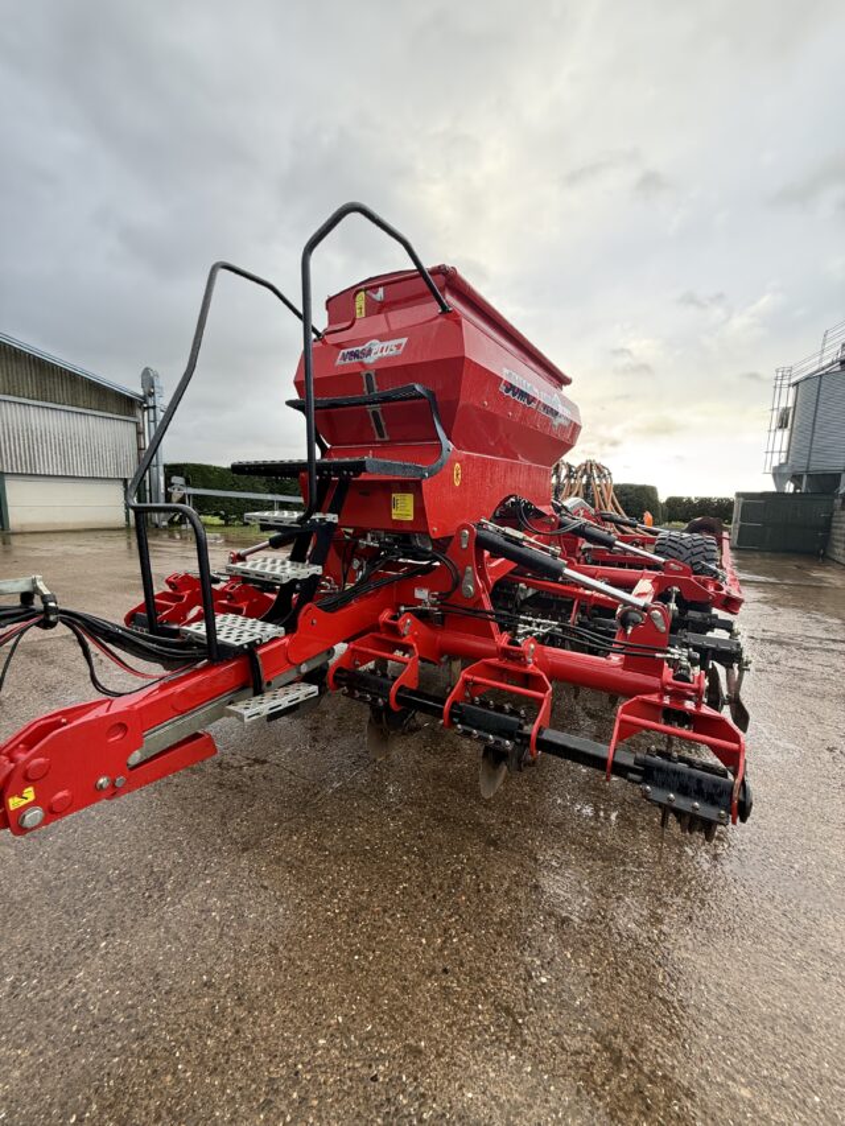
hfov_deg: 85.7
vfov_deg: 102.1
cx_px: 422
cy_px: 563
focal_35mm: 14
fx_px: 456
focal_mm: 2.22
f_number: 2.2
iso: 64
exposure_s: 1/99
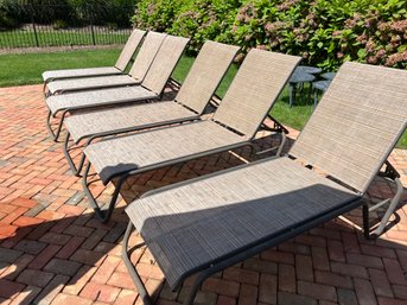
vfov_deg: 53.0
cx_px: 204
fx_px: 306
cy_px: 152
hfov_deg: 67.3
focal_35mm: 26
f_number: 1.5
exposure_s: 1/4115
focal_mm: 5.7
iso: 50
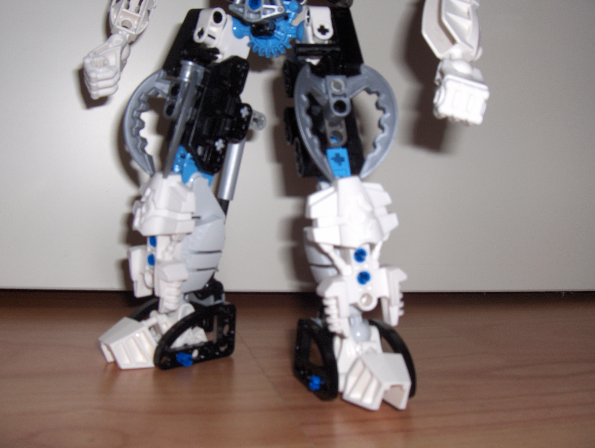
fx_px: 671
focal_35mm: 39
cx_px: 298
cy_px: 224
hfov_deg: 47.8
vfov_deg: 36.9
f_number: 4.8
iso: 100
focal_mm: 8
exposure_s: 1/60
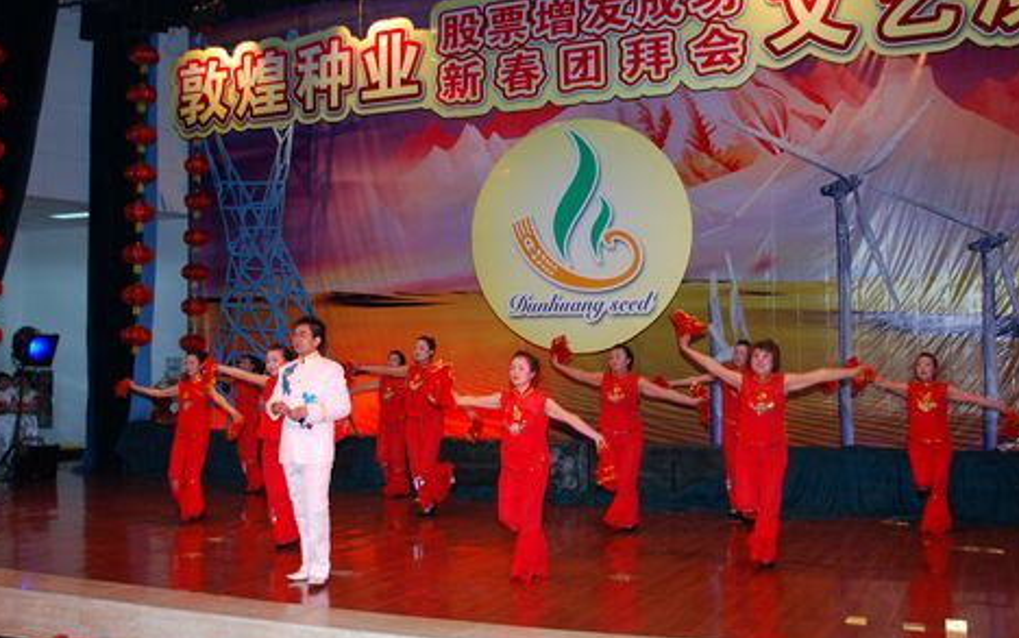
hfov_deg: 54.0
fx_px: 1000
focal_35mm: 36
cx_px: 496
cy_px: 329
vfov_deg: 35.4
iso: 400
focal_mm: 22
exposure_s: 1/60
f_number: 4
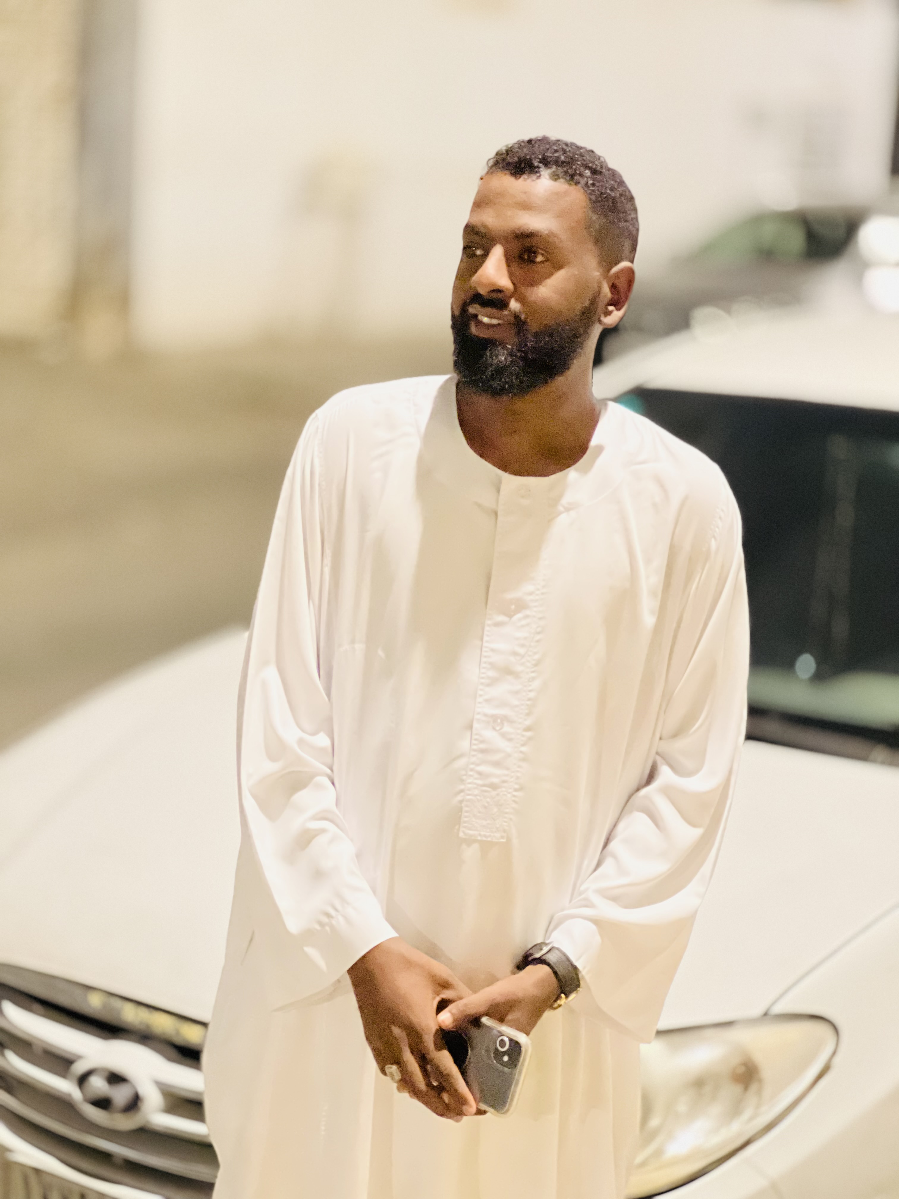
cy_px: 600
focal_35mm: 77
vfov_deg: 25.3
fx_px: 2666
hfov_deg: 19.1
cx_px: 450
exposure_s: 1/15
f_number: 2.8
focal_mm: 9
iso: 2000
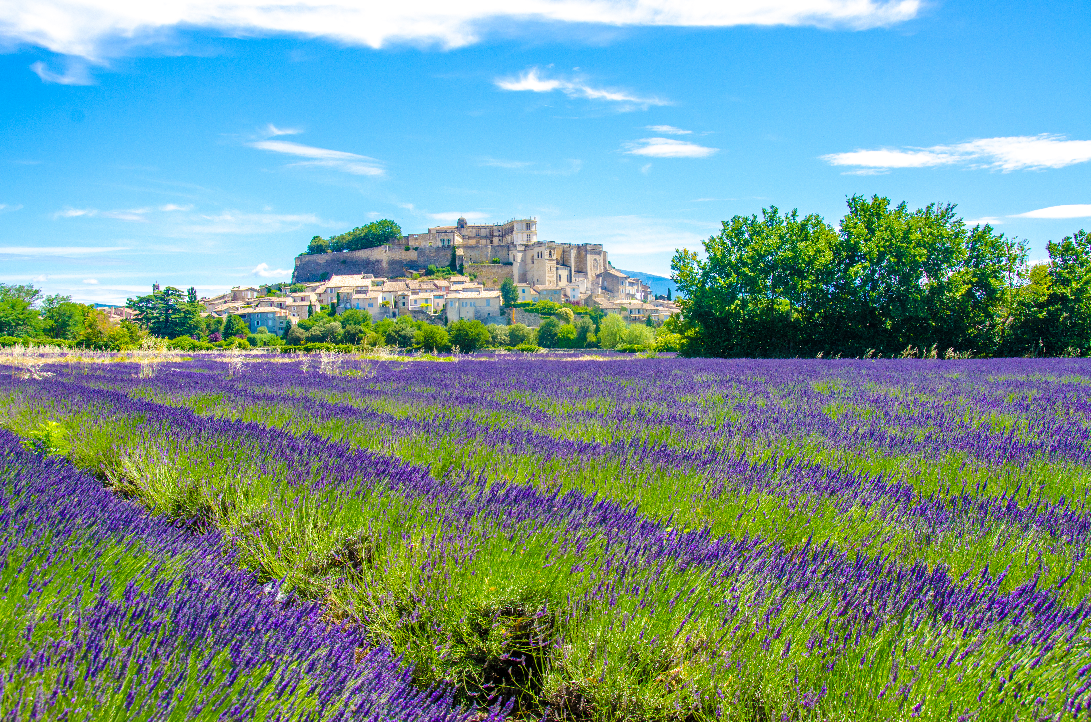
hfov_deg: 49.6
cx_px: 546
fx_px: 1179
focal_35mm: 39
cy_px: 361
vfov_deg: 34.1
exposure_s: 1/350
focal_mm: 26
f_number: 9.5
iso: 160
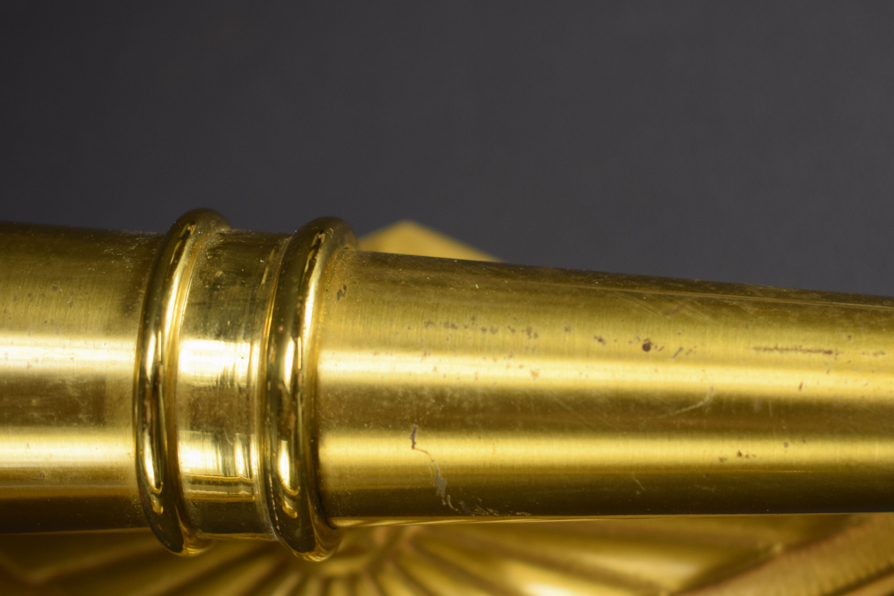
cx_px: 589
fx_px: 1937
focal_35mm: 78
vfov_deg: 17.5
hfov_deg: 25.9
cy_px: 378
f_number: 5.6
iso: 400
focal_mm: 38
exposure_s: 1/125
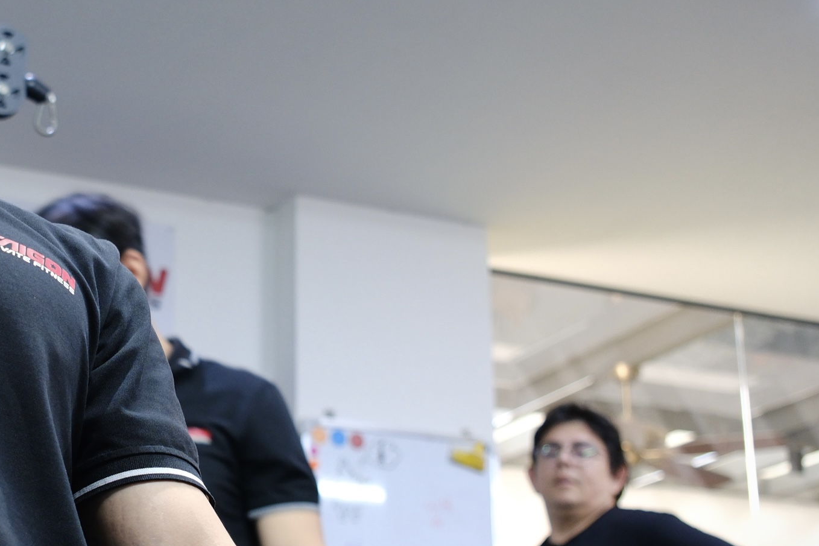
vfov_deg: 16.1
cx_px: 154
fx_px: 1933
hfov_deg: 23.5
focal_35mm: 85
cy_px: 240
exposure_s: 1/40
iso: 800
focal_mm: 24.5
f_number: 2.8
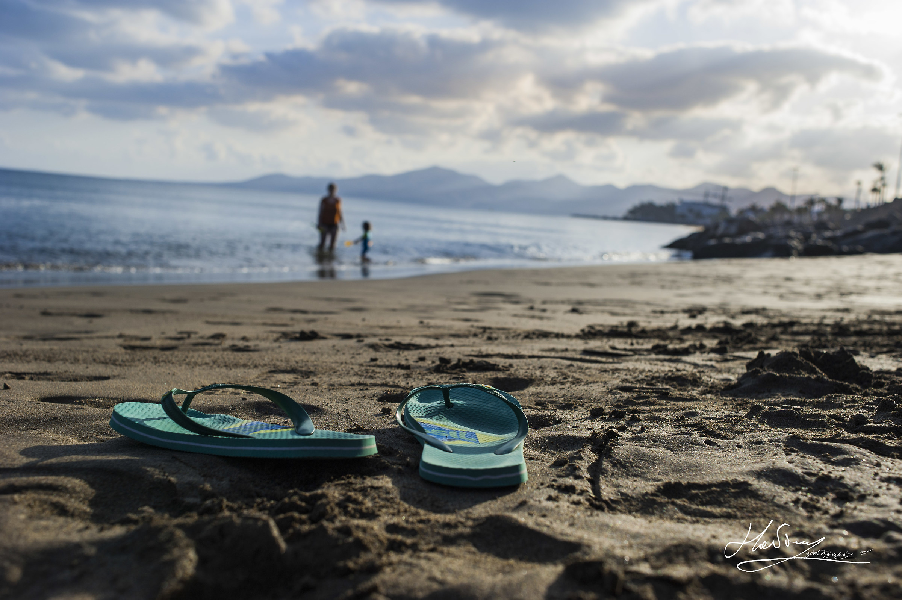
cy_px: 300
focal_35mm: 35
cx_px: 451
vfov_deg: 37.8
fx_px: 876
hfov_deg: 54.5
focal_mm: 35
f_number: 6.3
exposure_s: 1/1250
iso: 200
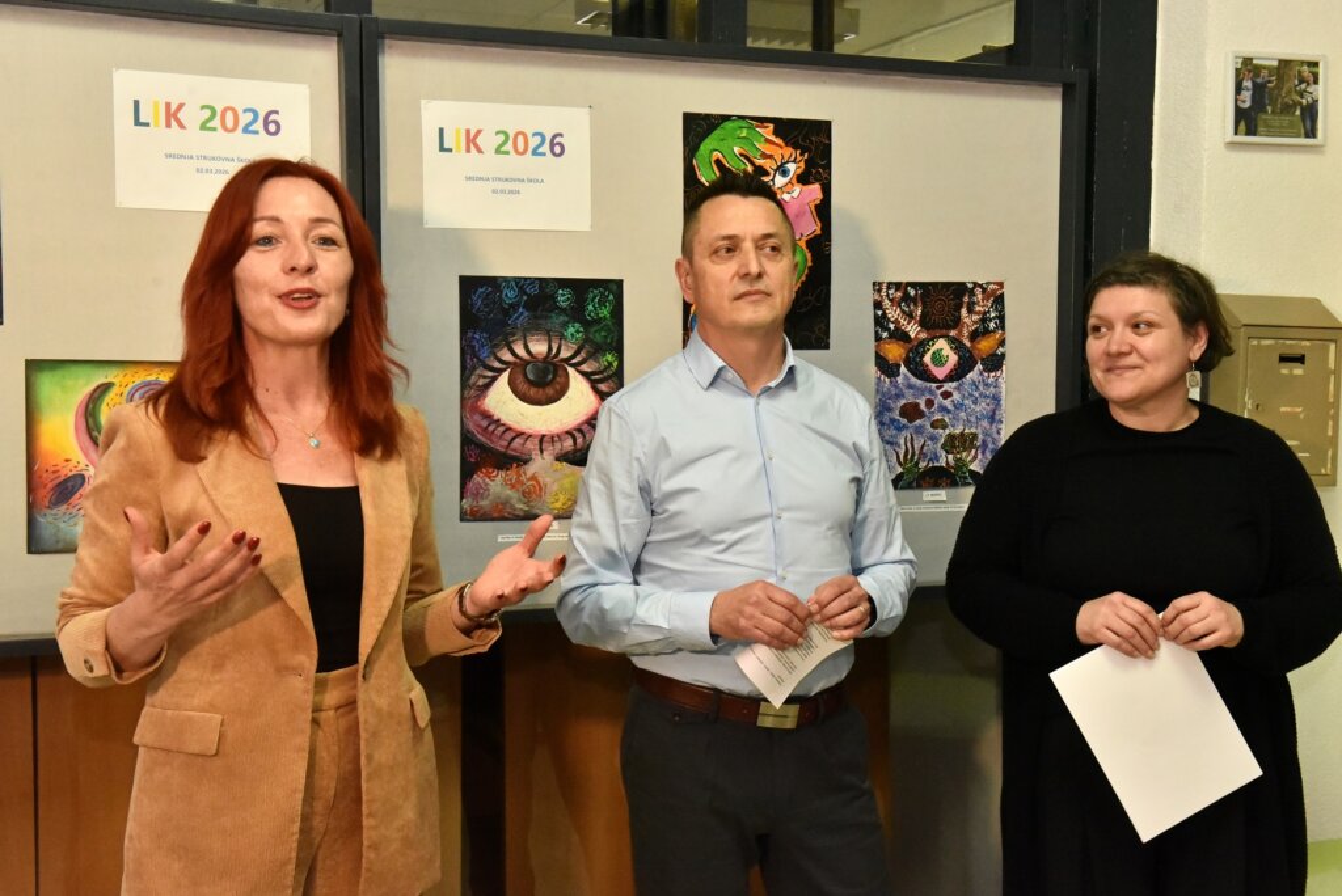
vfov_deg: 29.9
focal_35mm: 45
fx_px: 1678
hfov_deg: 43.6
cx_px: 671
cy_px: 448
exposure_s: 1/160
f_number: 8
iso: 5000
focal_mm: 45
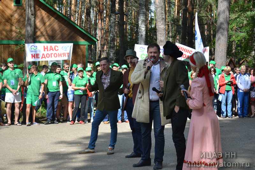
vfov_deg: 16.5
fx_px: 584
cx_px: 128
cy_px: 85
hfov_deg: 24.6
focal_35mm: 82
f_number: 5.6
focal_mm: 55
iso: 400
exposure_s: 1/640
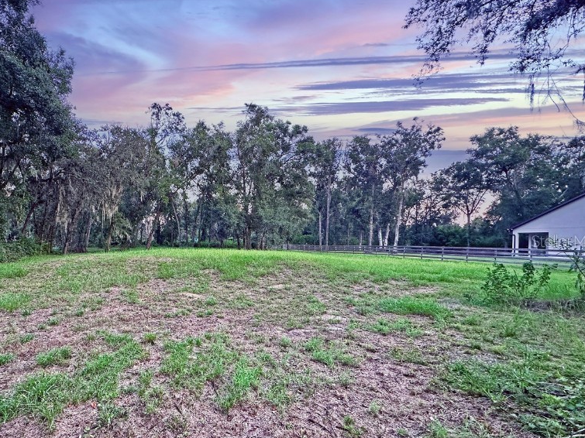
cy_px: 241
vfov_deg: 68.5
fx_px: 321
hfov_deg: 82.5
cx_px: 208
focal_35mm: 19
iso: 200
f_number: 2.2
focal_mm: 2.22
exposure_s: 1/99
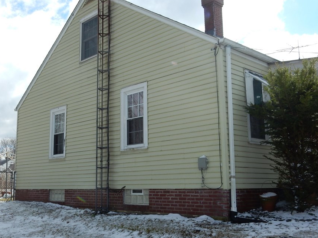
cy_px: 115
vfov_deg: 33.6
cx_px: 132
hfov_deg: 43.7
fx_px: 395
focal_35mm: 43
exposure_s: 1/1000
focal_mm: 6.4
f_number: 4
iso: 125
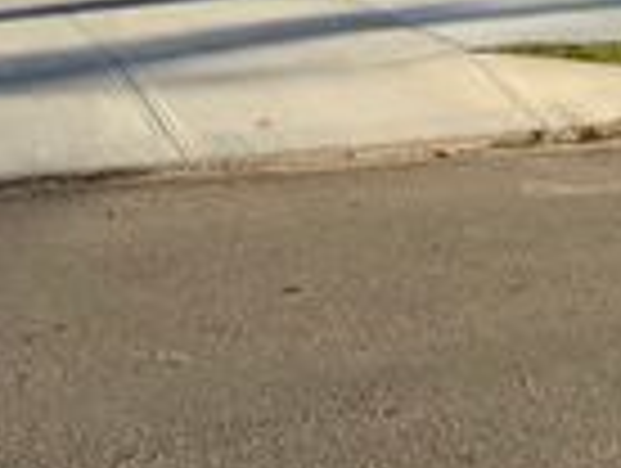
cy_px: -281
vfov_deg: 13.2
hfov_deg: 18.6
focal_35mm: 105
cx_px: 184
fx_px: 1887
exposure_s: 1/1221
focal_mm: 3
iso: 16
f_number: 1.8
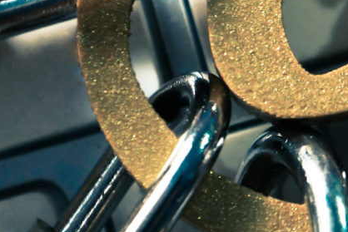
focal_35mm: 784
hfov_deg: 2.6
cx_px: 472
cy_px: -42
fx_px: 7580
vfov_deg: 1.8
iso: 400
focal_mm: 135
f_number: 8
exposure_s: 1/10
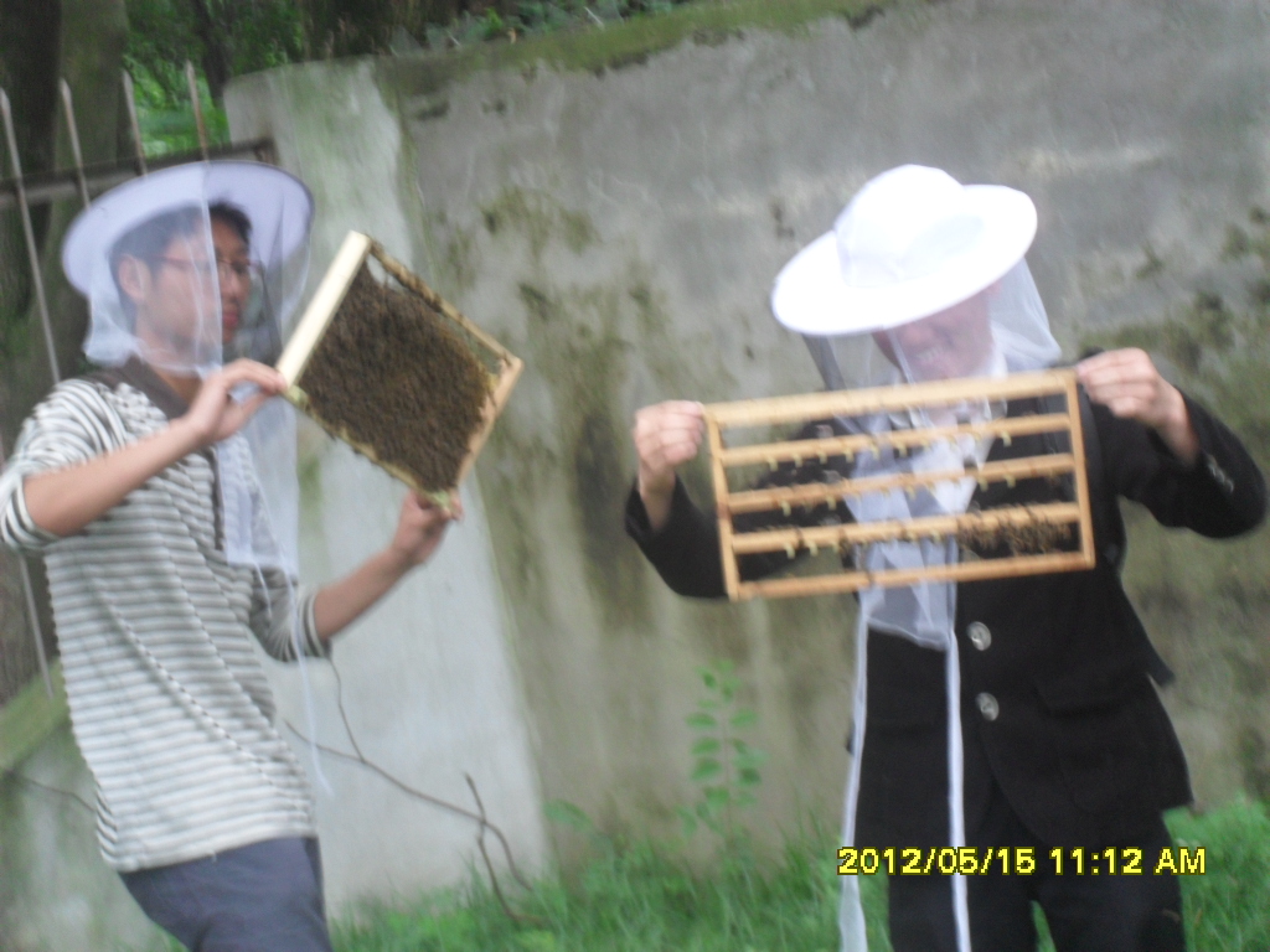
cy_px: 476
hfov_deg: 18.7
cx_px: 635
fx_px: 3852
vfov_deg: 14.1
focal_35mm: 105
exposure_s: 1/30
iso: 200
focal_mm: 18.9
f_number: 5.8
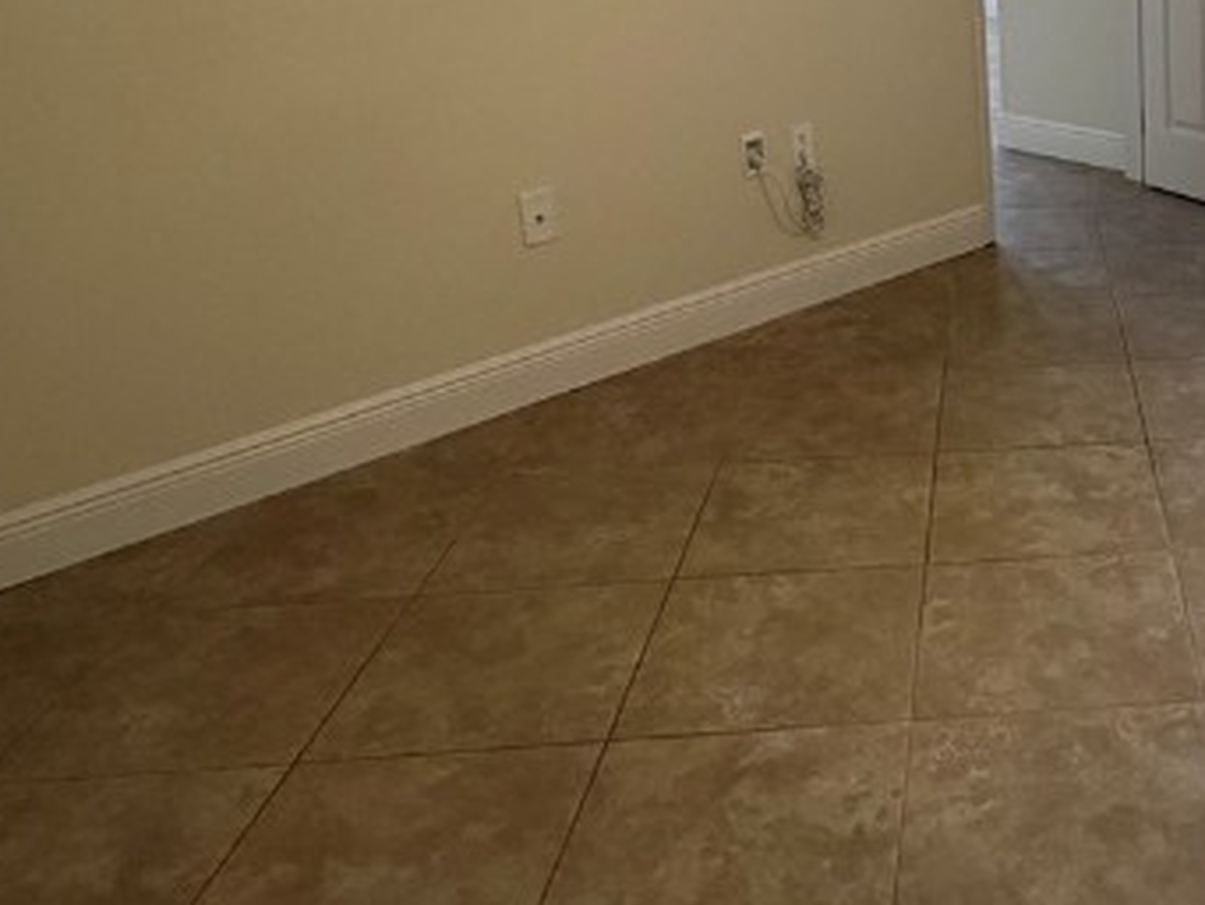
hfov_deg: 40.6
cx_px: 1134
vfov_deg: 32.9
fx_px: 1463
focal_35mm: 42
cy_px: 120
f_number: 2.2
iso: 250
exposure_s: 1/60
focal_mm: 2.22
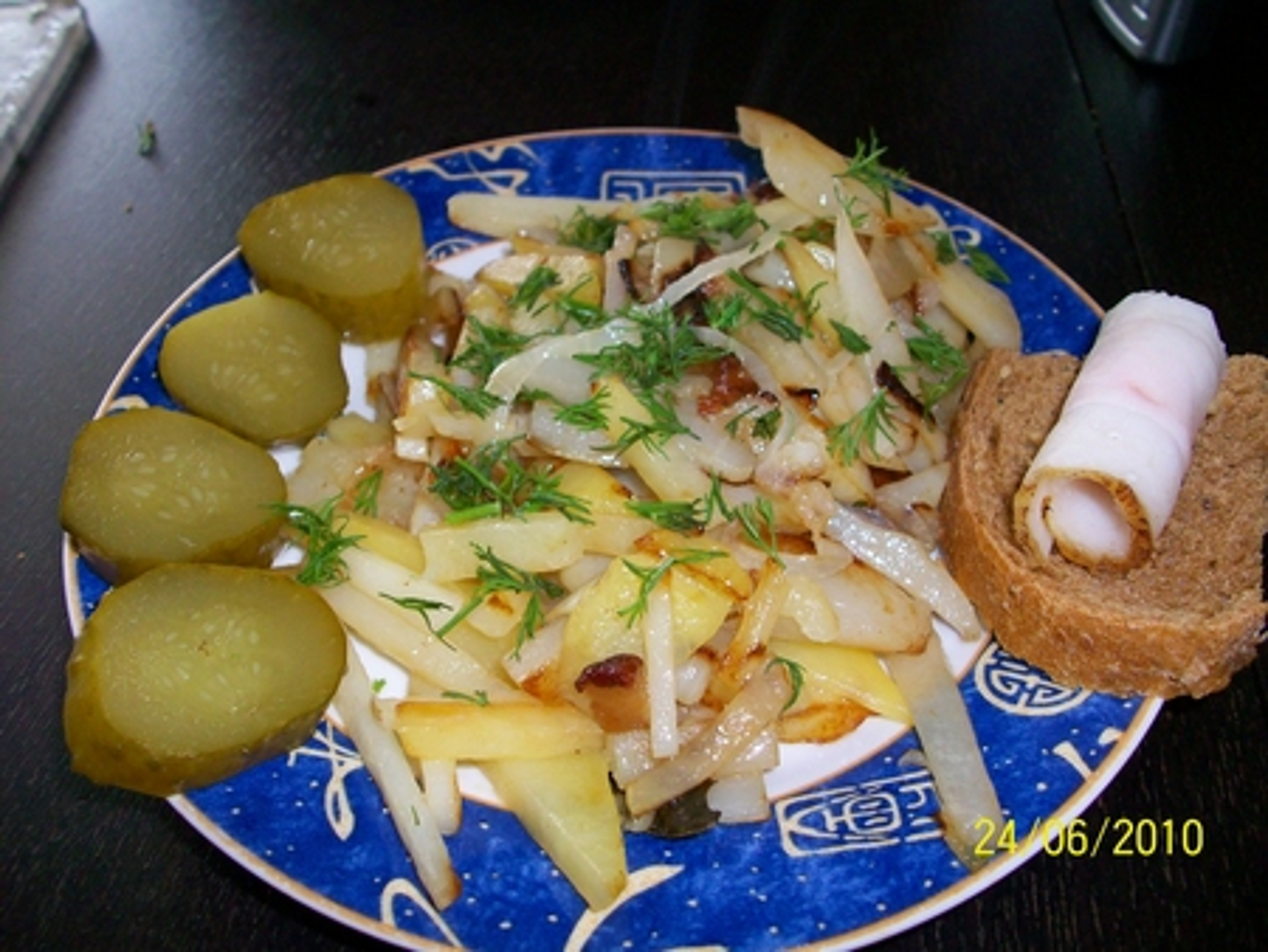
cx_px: 634
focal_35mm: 34
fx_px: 1246
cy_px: 476
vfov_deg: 41.8
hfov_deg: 53.9
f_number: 2.8
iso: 160
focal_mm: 5.7
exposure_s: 1/60
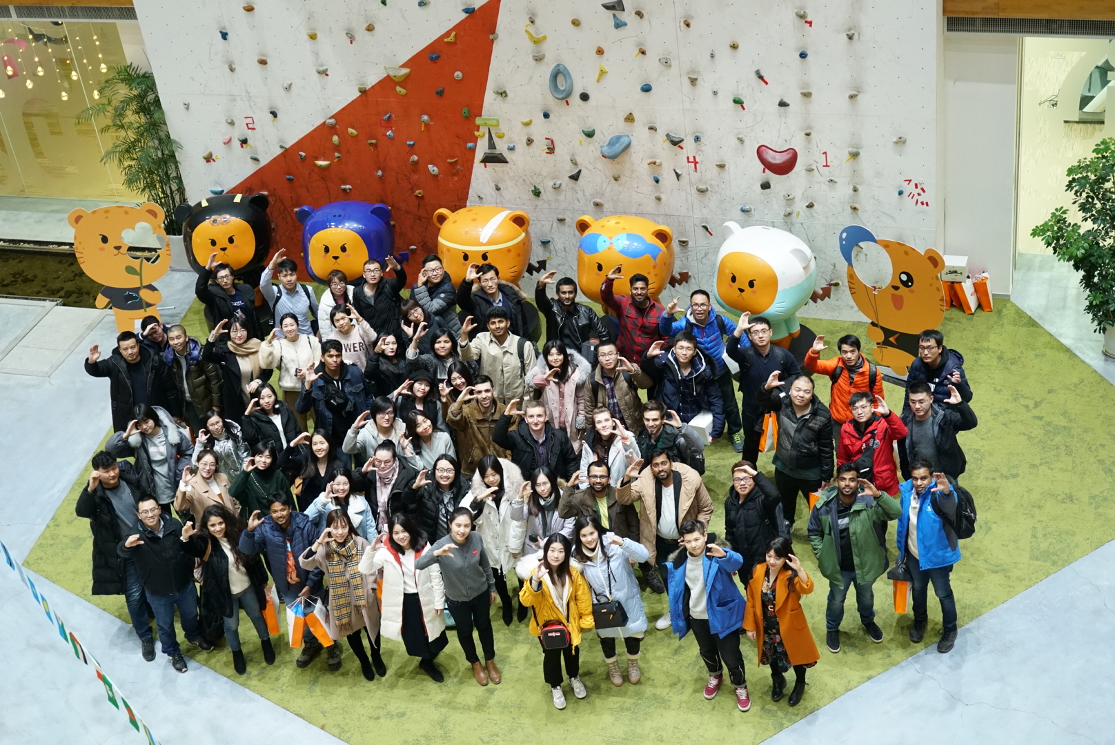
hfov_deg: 38.2
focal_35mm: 52
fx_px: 1612
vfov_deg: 26.0
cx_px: 558
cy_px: 372
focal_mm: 52
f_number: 4
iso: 4000
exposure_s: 1/40
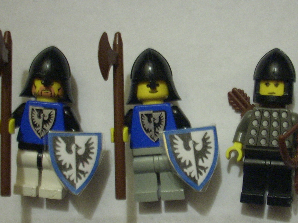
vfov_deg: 21.3
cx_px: 195
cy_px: 122
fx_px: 594
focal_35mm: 69
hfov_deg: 28.0
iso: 208
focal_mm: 6.2
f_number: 2.8
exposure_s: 1/4
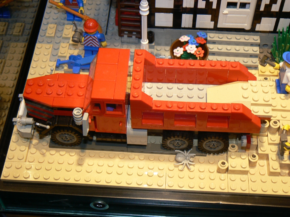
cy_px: 108
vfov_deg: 24.8
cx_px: 145
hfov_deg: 32.7
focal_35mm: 59
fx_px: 494
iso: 100
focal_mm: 9.9
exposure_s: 1/30
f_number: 3.2
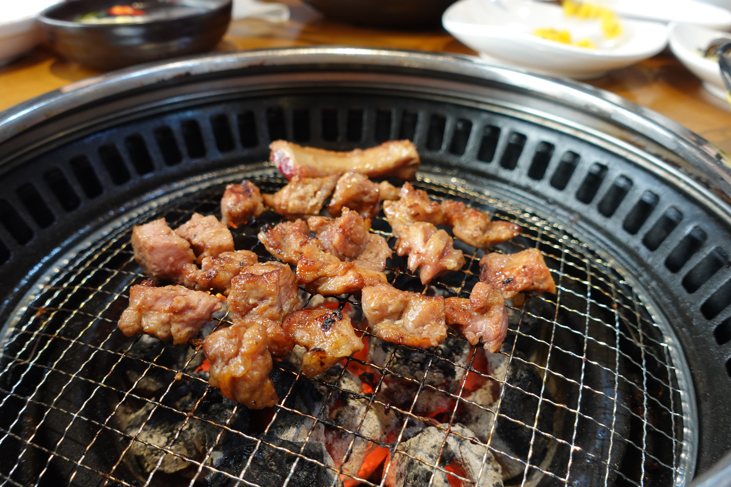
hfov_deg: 58.7
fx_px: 650
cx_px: 366
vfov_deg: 41.1
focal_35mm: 32
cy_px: 244
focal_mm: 12.52
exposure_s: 1/40
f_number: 2.8
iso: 400
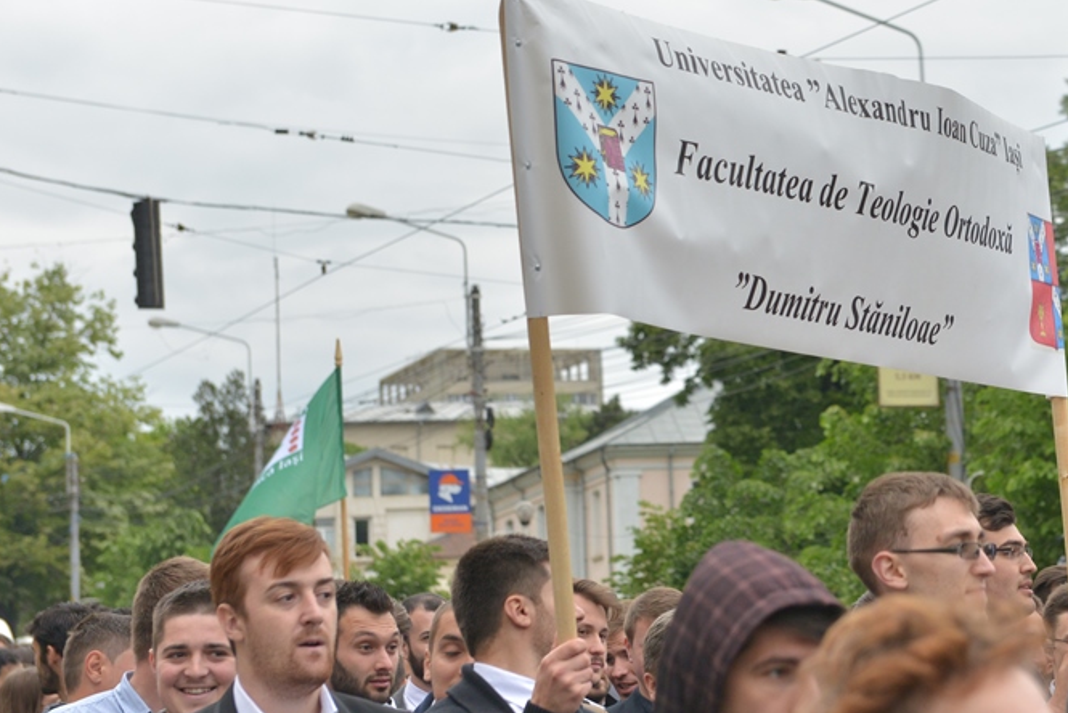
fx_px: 3591
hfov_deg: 16.8
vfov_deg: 11.3
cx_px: 861
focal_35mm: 121
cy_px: 247
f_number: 4.5
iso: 800
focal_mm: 70
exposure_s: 1/1250
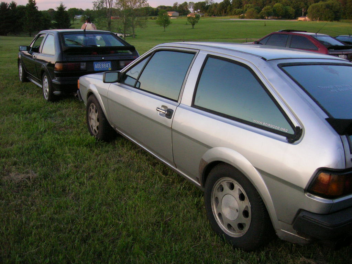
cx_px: 176
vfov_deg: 41.8
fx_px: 346
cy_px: 132
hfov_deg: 54.0
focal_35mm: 34
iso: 200
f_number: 2.9
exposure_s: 1/390
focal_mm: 5.7
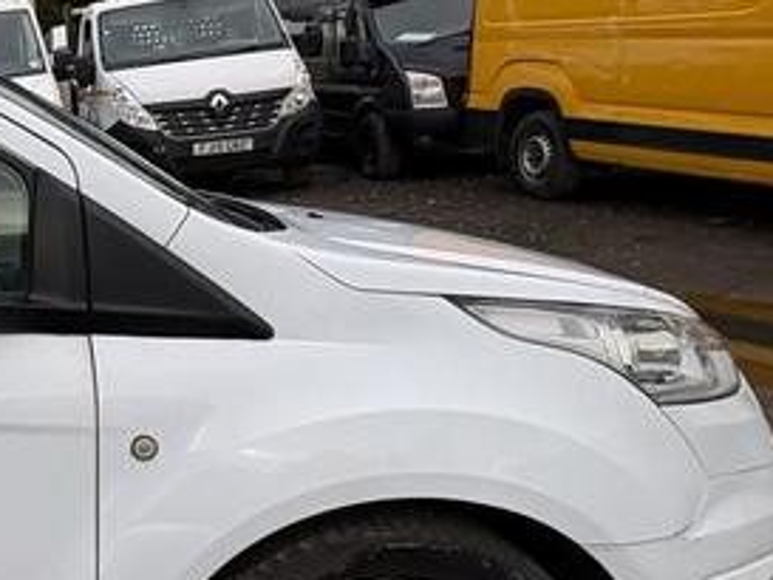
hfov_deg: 29.7
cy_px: 269
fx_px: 1028
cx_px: -311
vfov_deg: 31.5
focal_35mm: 46
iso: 40
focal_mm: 2.22
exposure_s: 1/245
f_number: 2.2
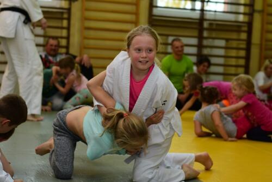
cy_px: 91
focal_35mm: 75
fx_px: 567
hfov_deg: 27.0
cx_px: 136
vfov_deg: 18.2
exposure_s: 1/200
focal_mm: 50
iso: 320
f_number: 2.5
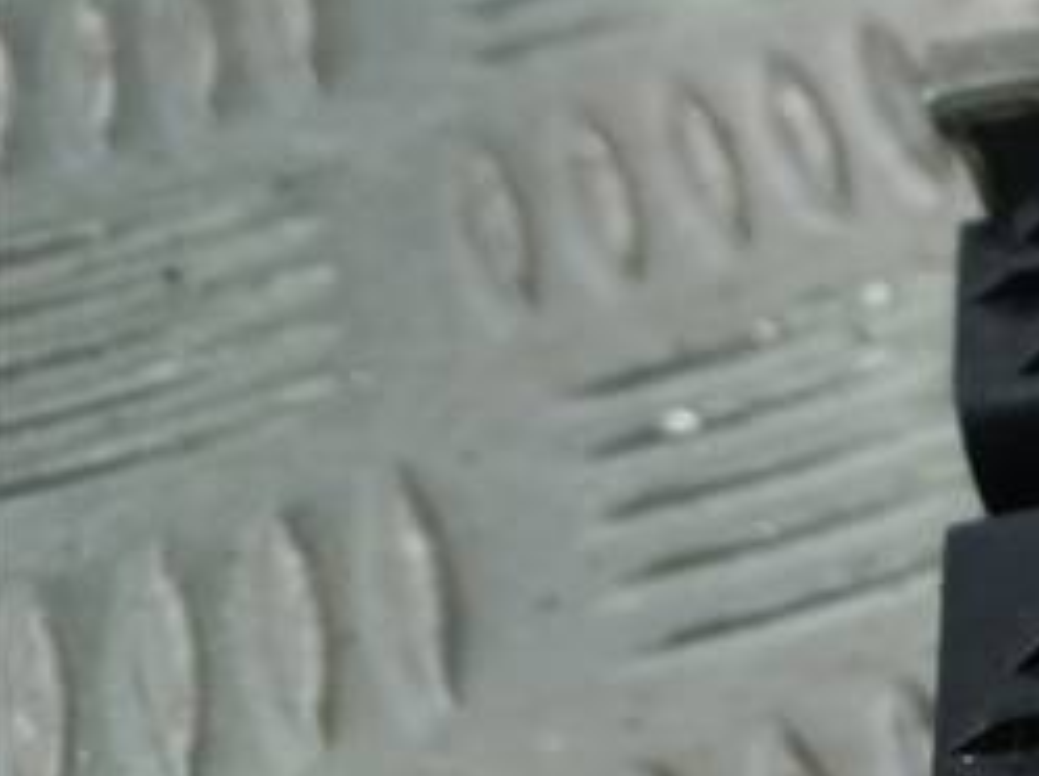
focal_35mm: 103
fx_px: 3087
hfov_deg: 15.2
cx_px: 2120
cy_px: 884
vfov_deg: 14.0
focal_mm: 4.6
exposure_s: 1/50
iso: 64
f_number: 1.8
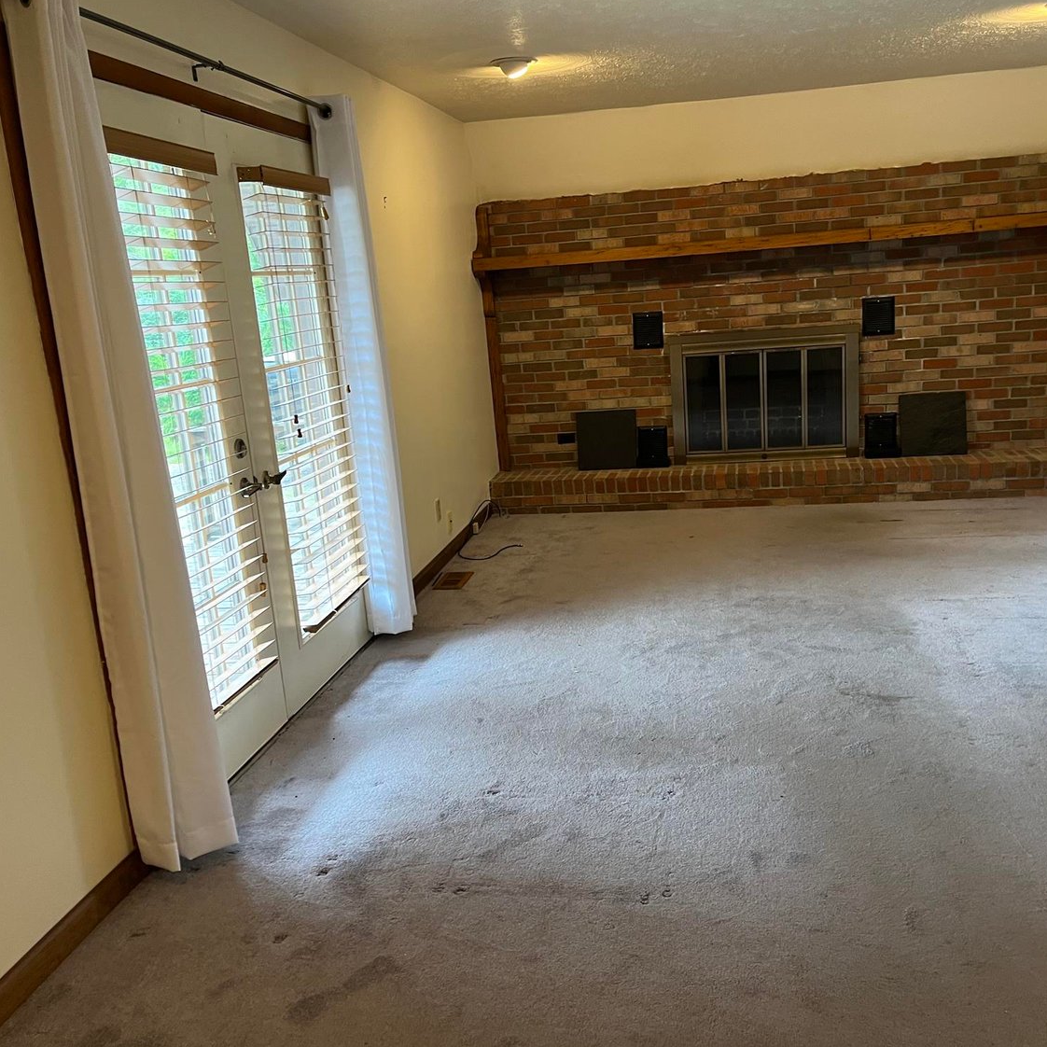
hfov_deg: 52.5
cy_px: 518
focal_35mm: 31
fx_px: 1061
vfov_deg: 52.5
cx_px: 556
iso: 125
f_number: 1.6
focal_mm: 5.1
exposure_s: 1/60
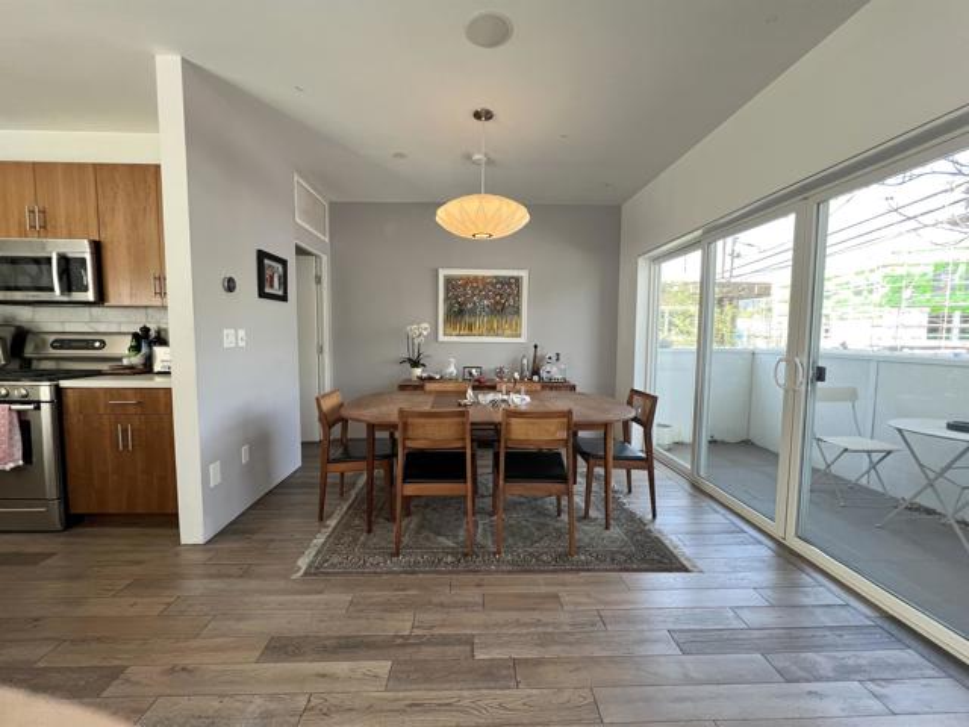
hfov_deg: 106.2
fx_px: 364
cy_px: 364
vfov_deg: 89.9
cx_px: 484
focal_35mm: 13
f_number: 1.8
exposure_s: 1/120
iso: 200
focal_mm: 1.57
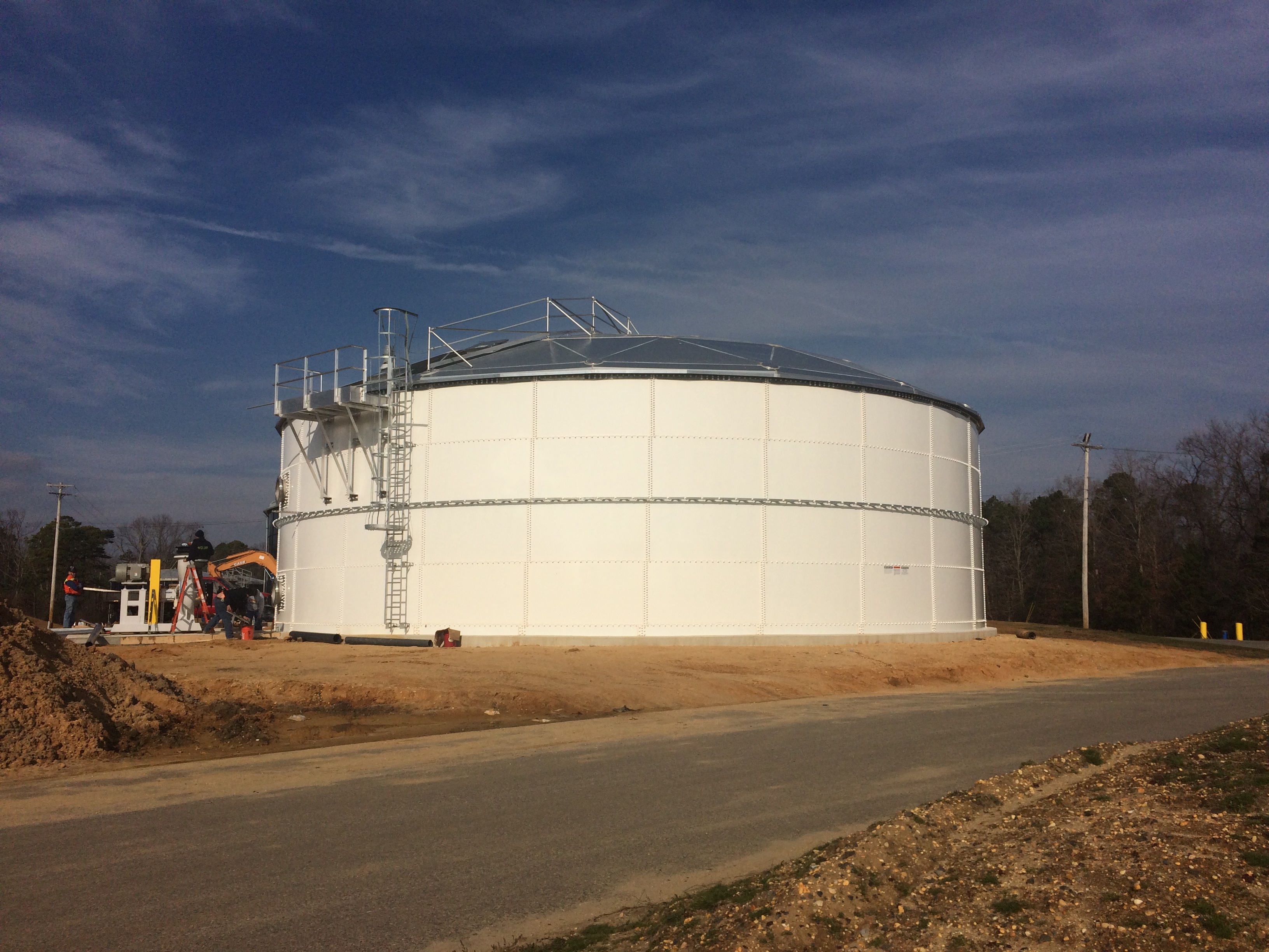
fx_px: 1063
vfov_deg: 48.2
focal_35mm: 29
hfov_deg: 61.7
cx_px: 634
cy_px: 476
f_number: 2.2
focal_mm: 4.15
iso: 32
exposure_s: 1/10309
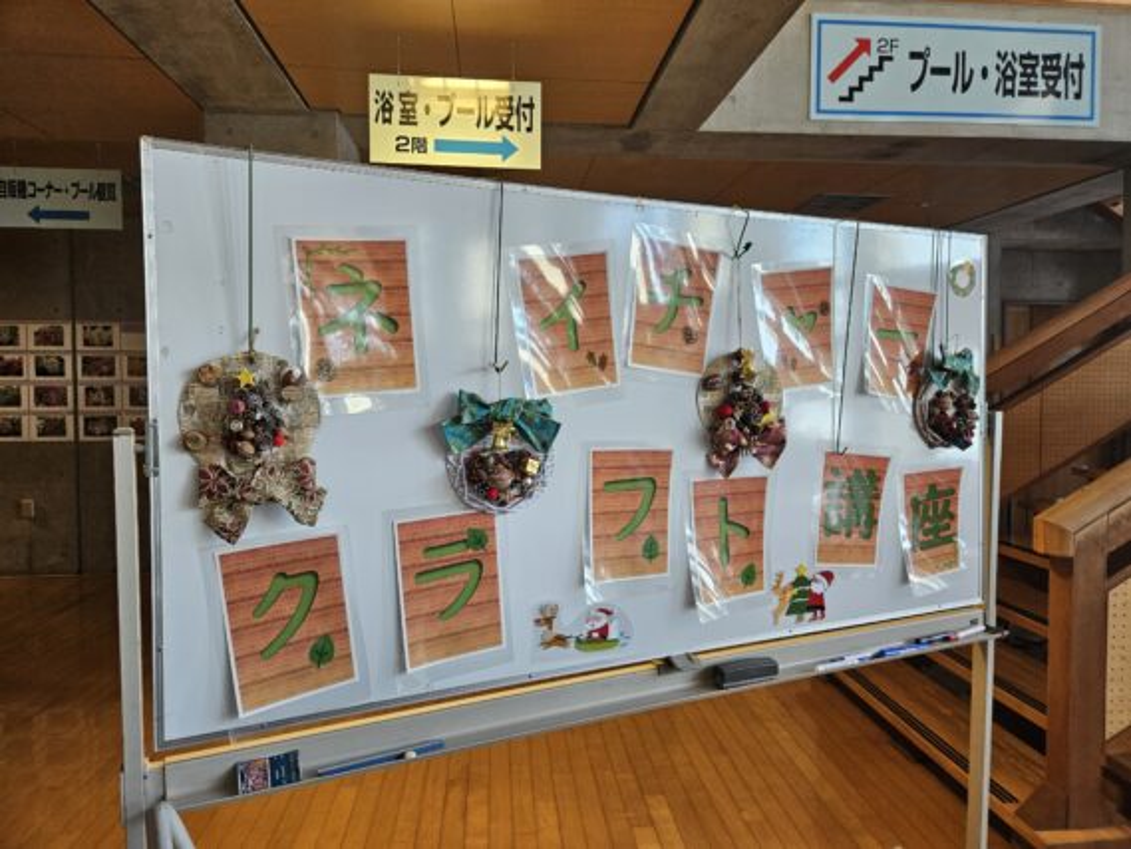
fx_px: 752
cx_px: 566
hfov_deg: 73.9
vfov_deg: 58.9
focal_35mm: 23
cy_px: 424
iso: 125
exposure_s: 1/100
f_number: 1.8
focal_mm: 5.4
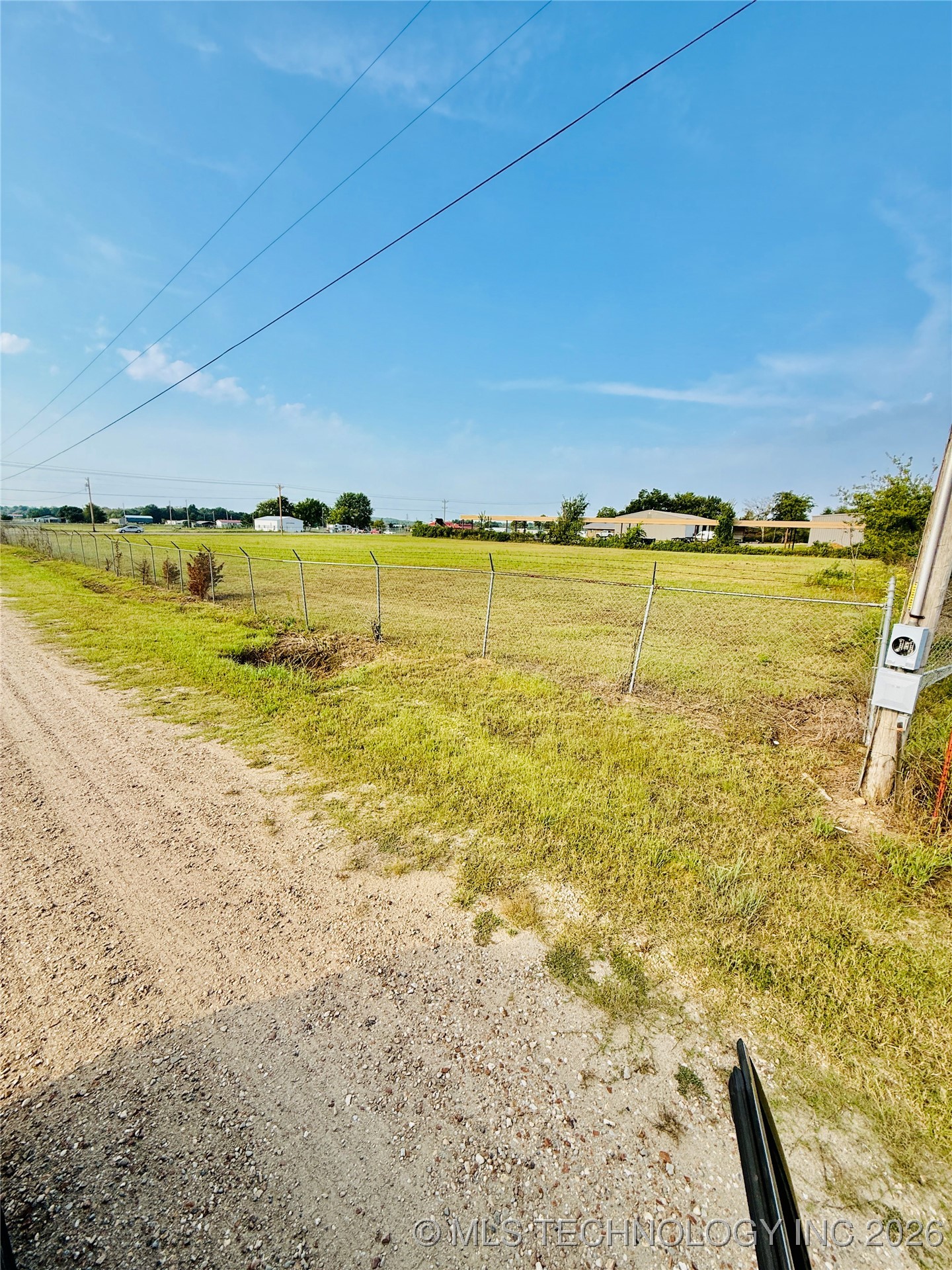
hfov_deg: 85.7
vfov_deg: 102.1
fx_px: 513
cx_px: 476
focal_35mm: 14
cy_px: 635
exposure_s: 1/1033
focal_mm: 2.22
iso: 50
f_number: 2.2
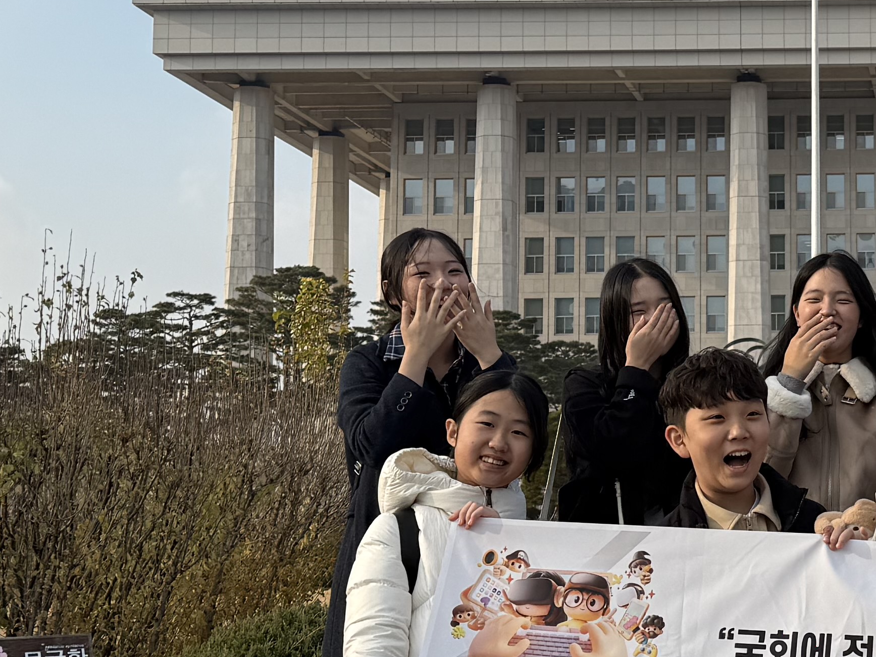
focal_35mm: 79
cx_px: 949
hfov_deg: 23.3
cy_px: 283
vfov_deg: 18.7
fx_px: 1999
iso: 80
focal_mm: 6.76
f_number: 1.78
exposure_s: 1/2703
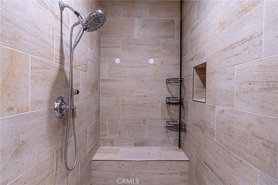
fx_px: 131
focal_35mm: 17
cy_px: 92
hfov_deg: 93.3
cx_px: 139
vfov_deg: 70.4
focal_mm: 17
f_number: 2.8
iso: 125
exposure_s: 1/30
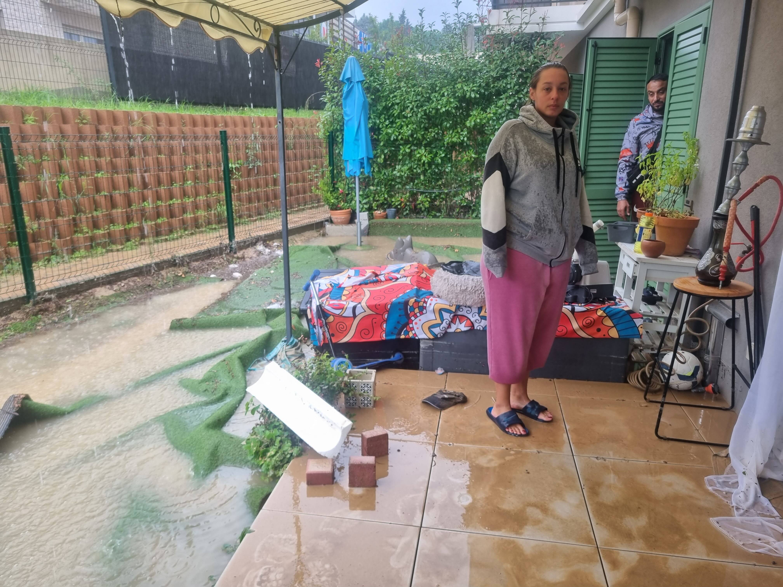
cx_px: 392
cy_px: 294
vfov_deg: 53.1
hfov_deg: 67.3
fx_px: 588
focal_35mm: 26
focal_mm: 5.4
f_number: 1.8
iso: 80
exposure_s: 1/100
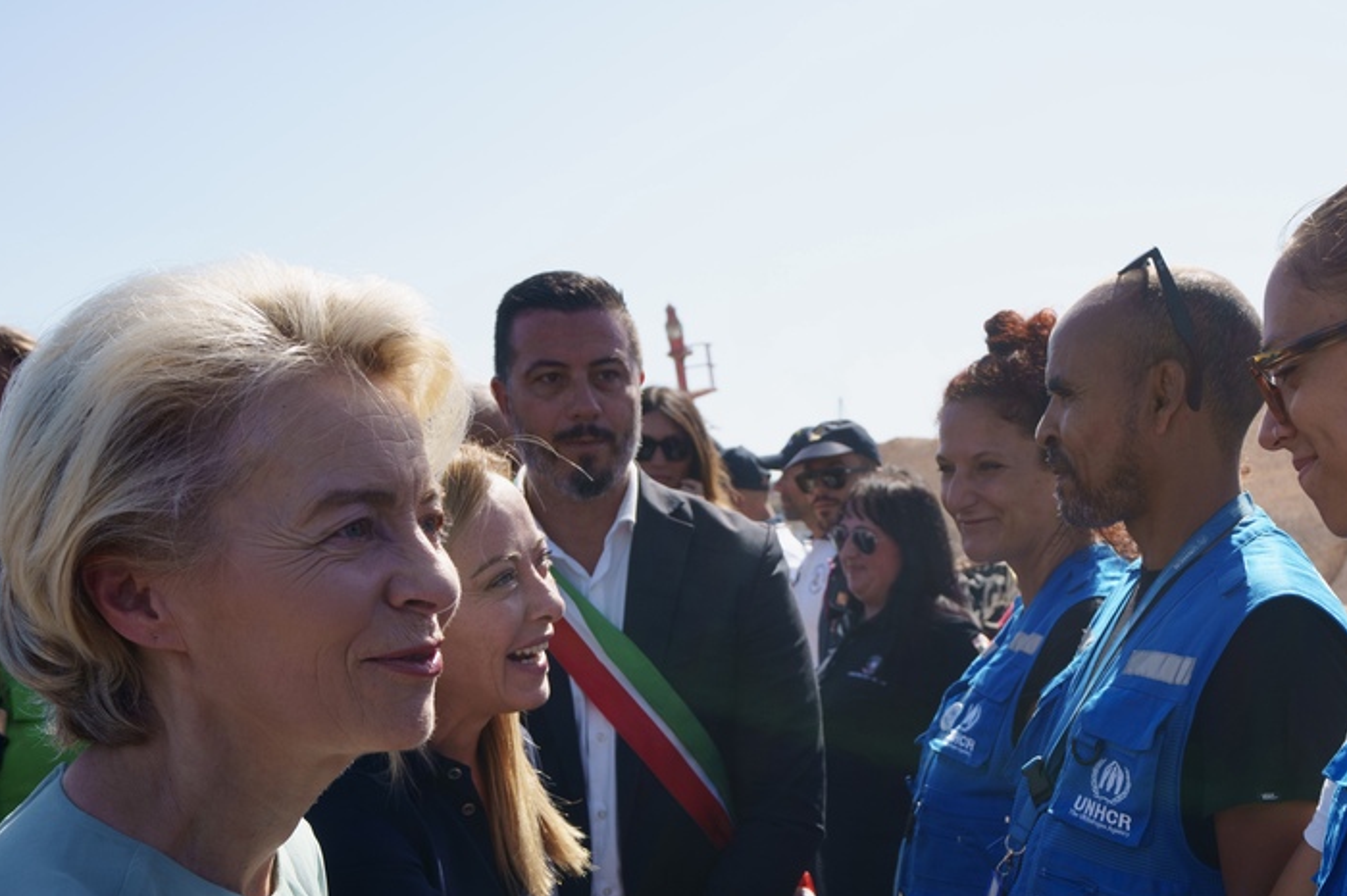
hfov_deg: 37.8
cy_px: 770
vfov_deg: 25.3
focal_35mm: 52
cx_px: 906
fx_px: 1945
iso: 100
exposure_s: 1/320
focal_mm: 26
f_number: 6.3
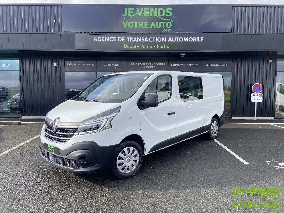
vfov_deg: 53.1
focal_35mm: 26
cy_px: 106
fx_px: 213
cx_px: 142
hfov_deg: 67.3
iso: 32
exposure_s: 1/858
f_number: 1.8
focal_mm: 4.25
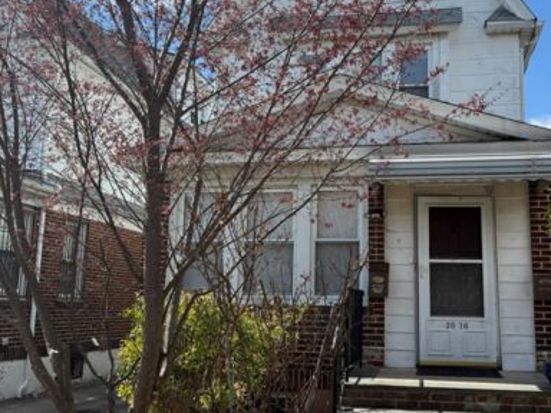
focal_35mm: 40
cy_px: 191
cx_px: 336
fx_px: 637
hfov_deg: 46.5
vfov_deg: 35.9
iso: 100
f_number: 1.78
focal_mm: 6.76
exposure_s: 1/3953
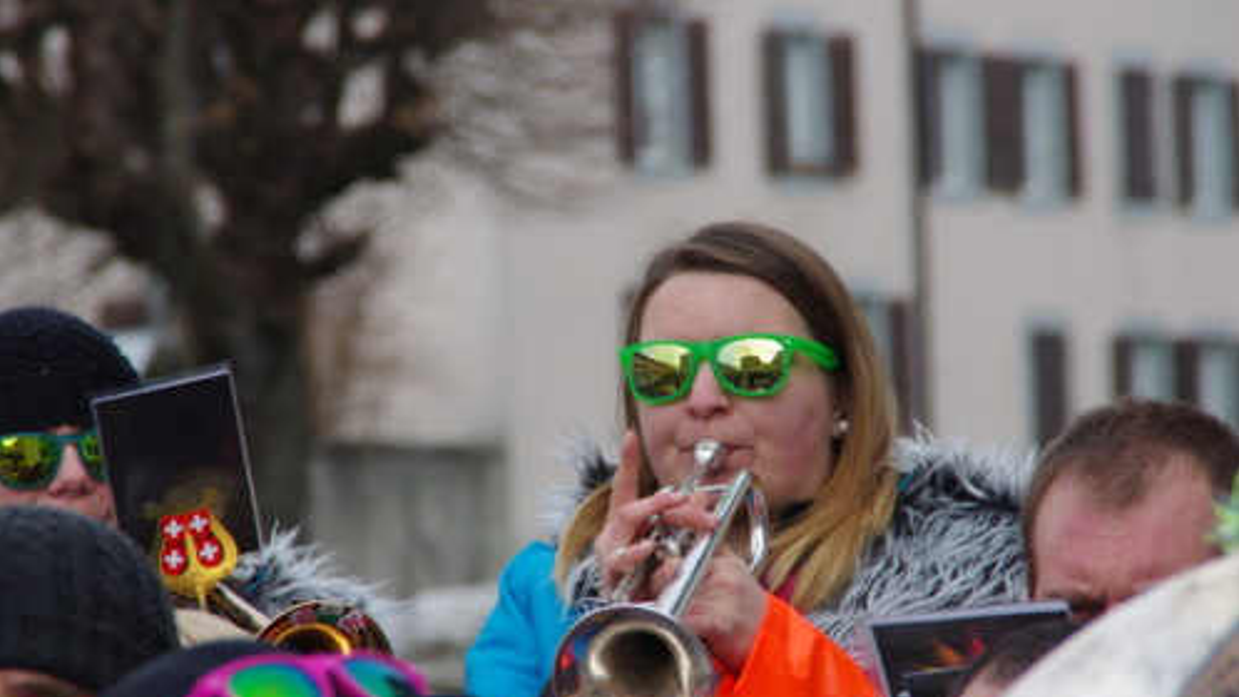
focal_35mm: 315
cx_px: 620
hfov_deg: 6.9
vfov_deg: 3.9
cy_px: 409
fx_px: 10348
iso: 200
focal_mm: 200
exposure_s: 1/250
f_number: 10
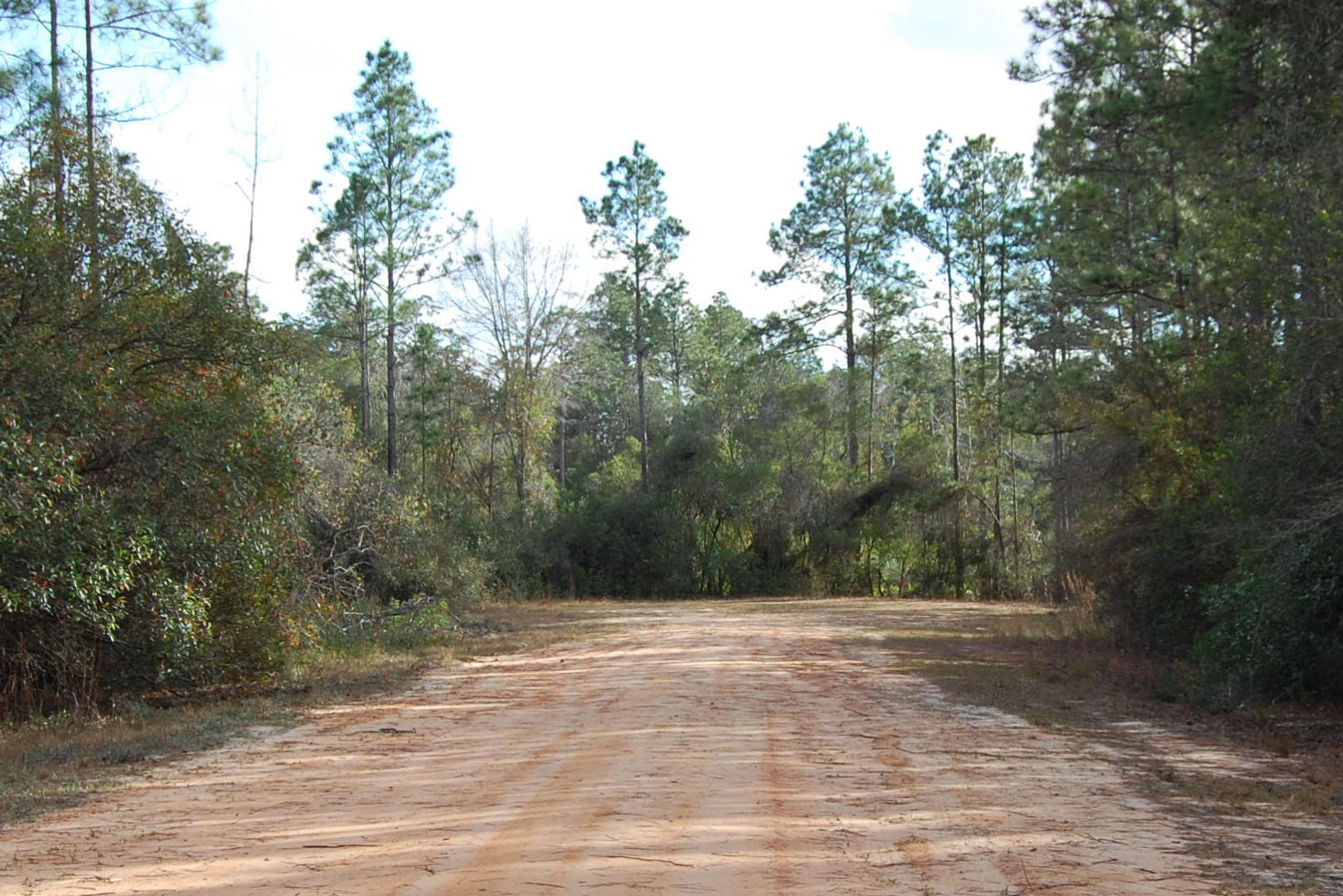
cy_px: 604
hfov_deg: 26.6
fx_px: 2835
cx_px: 701
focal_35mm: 76
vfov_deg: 17.9
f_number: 7.1
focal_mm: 28
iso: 200
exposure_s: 1/200
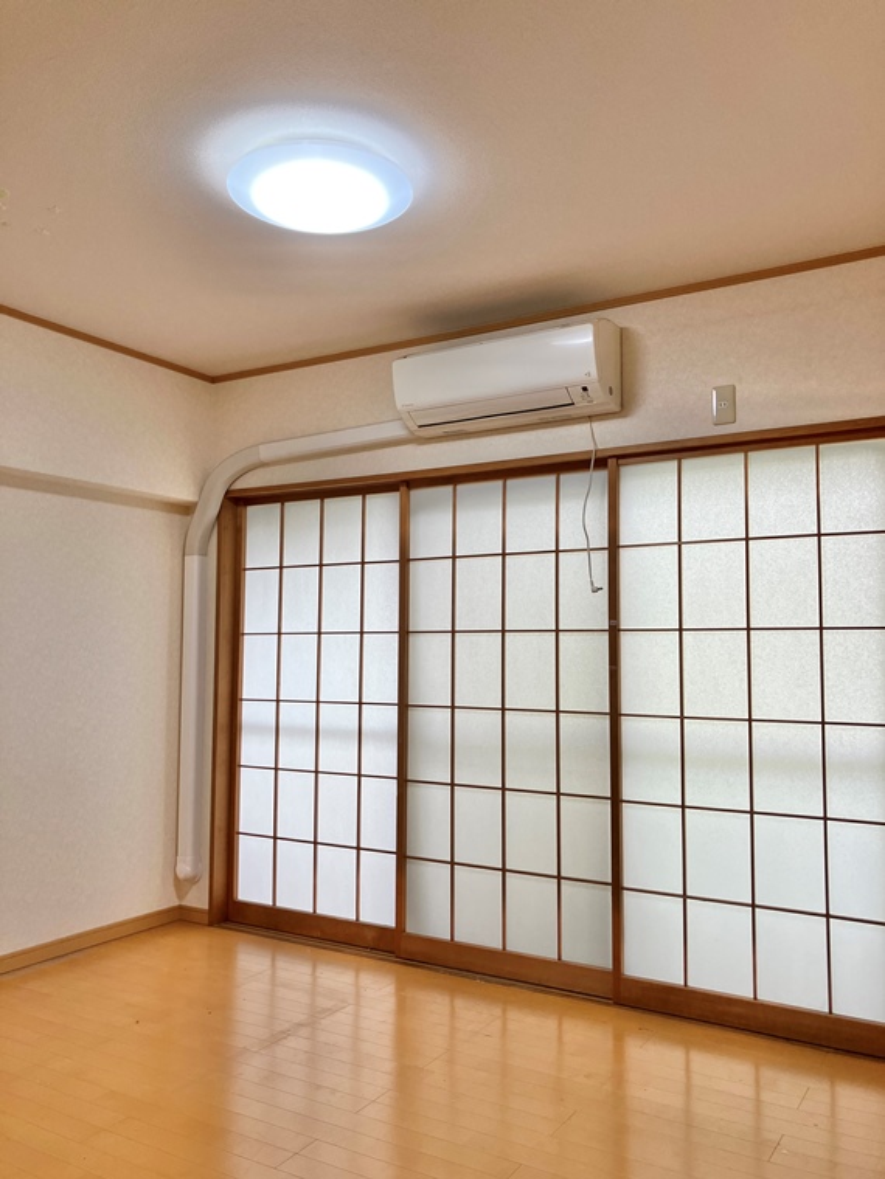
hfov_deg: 49.7
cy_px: 590
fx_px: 954
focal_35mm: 28
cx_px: 442
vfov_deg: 63.4
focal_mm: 3.99
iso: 50
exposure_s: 1/100
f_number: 1.8
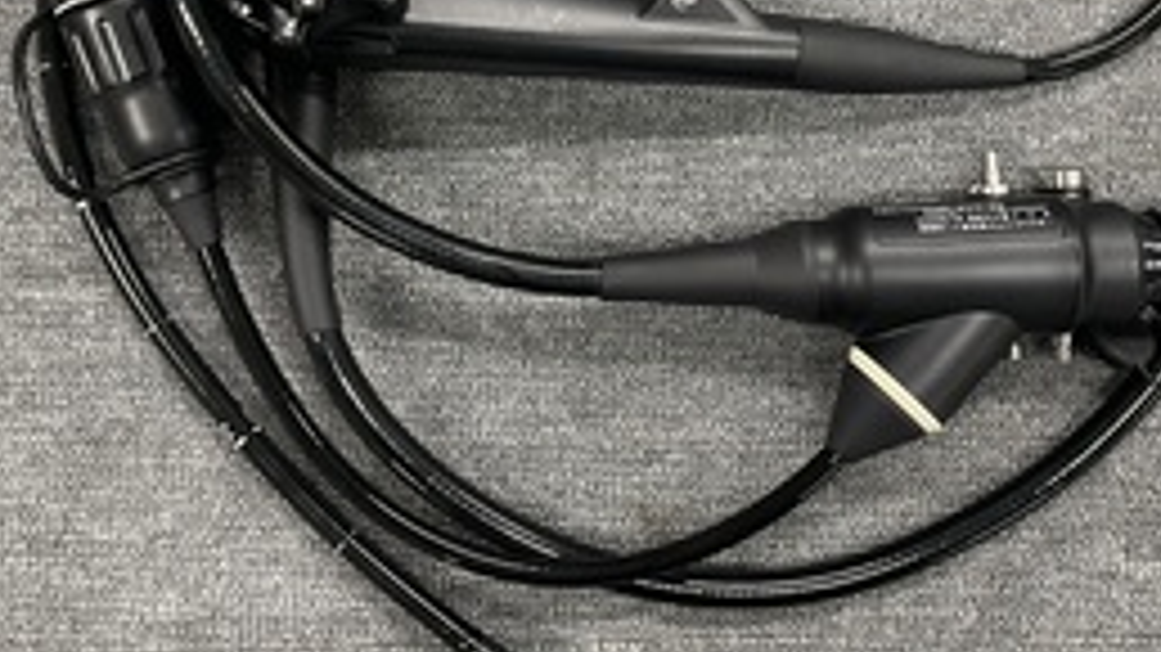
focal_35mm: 44
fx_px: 1354
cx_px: 657
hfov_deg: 46.3
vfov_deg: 26.4
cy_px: 103
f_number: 1.6
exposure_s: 1/60
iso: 200
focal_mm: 4.2
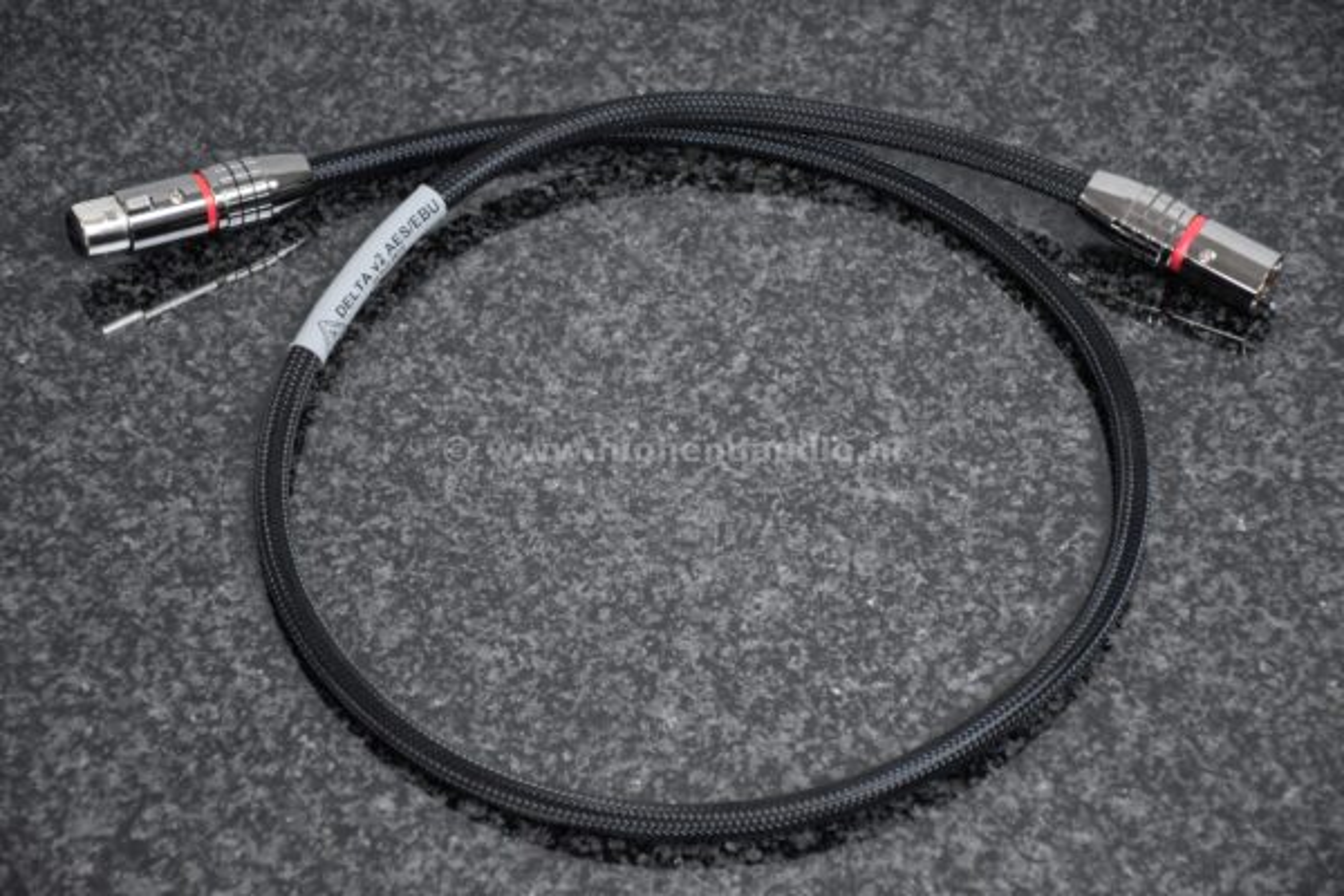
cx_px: 672
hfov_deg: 17.1
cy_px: 448
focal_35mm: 120
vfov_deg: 11.4
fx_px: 4480
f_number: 5.3
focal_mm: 80
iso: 4000
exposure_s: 1/60
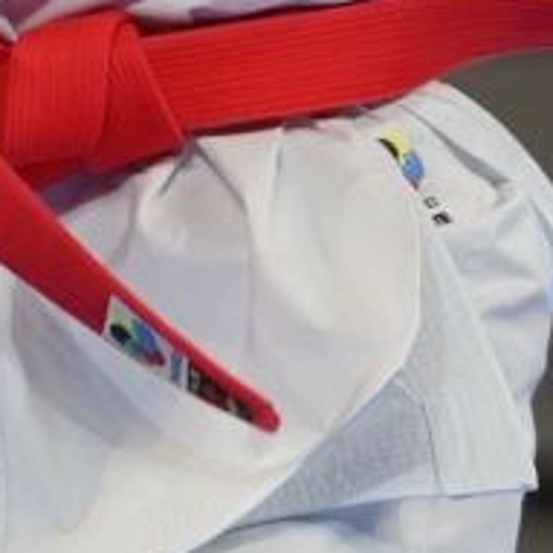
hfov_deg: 1.1
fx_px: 27689
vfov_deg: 1.1
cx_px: 252
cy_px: 130
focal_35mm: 1532
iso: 640
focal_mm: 191
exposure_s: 1/500
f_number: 2.8
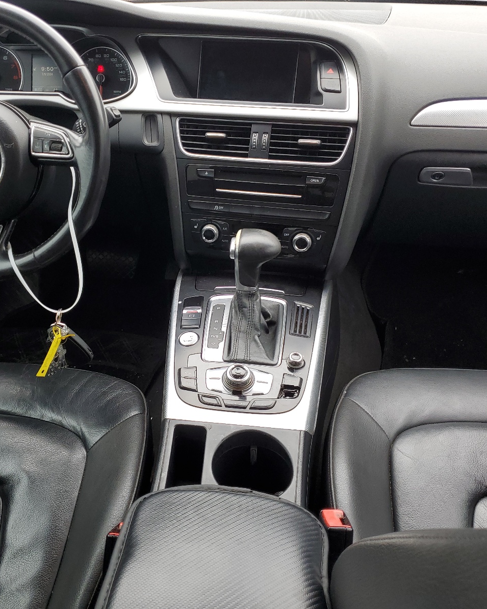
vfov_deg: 52.8
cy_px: 306
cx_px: 199
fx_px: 613
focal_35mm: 34
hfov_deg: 43.2
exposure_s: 1/161
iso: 50
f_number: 1.5
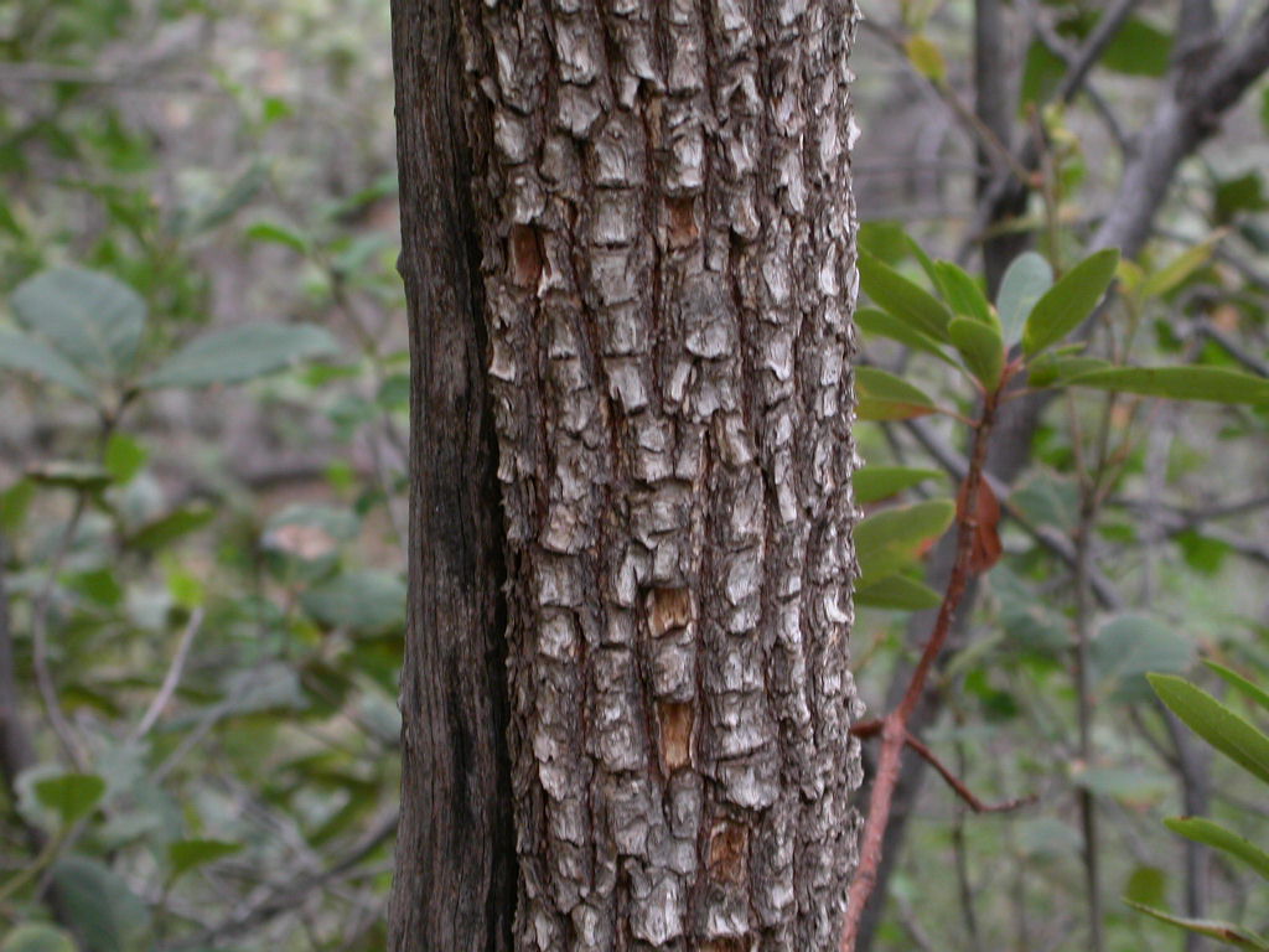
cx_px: 634
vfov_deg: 9.6
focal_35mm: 154
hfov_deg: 12.8
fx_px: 5646
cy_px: 476
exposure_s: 1/66.2
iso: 100
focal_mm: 32
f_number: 5.1
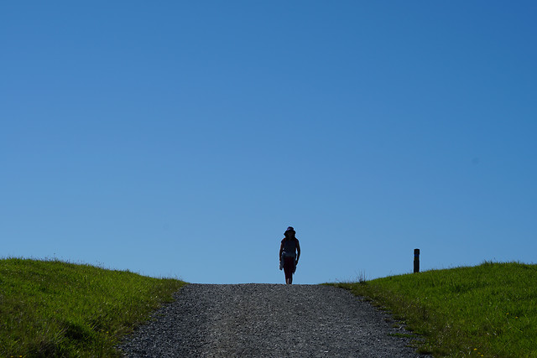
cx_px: 268
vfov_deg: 13.0
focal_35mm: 105
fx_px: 1567
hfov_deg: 19.5
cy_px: 179
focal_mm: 70
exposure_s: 1/400
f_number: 11
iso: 100
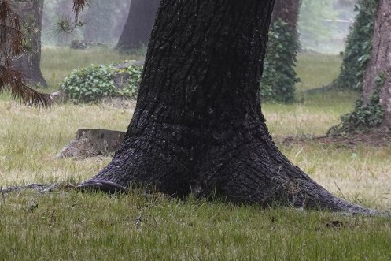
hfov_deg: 3.2
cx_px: 2
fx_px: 6992
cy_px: -48
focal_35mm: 644
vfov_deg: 2.1
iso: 100
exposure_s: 1/13
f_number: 4.5
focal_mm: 72
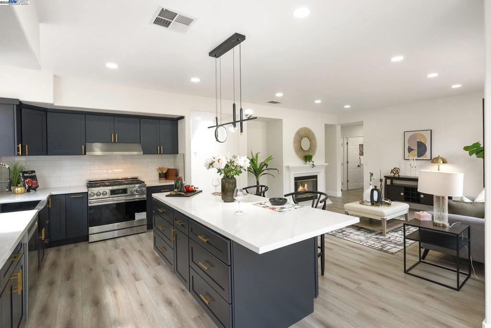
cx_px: 246
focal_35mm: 17
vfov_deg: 70.5
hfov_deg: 93.2
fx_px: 232
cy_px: 164
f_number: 8
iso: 640
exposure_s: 1/80
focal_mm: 17
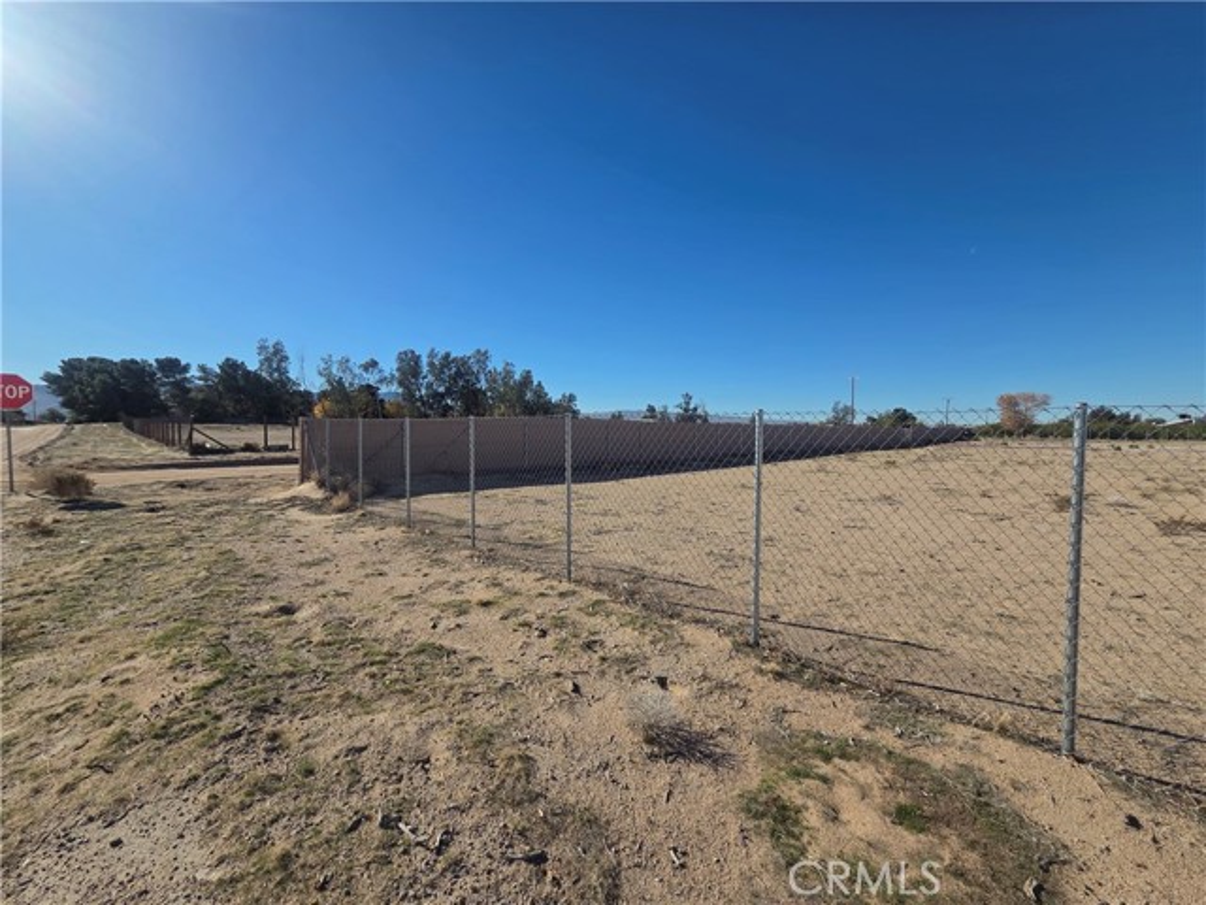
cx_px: 603
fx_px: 453
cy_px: 452
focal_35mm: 13
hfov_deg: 106.2
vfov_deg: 89.9
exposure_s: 1/3067
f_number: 2.2
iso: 50
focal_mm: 2.2
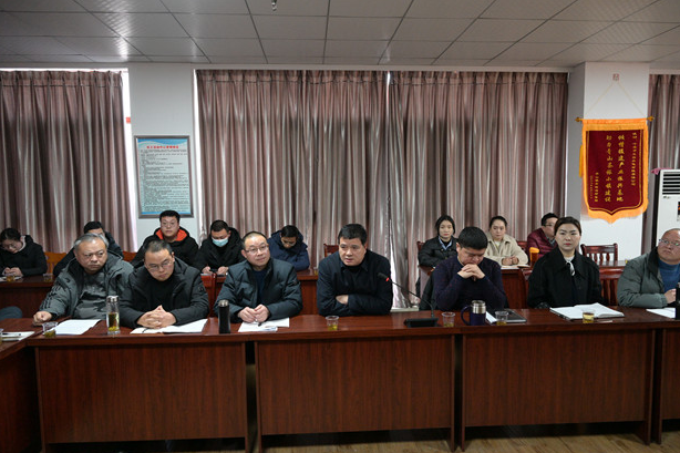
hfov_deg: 71.5
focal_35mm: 25
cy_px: 225
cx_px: 350
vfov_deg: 51.3
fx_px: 472
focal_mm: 24
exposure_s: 1/100
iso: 4000
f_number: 4
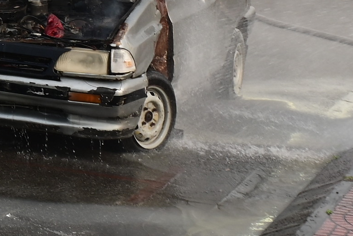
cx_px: -312
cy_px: -113
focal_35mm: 137
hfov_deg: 13.3
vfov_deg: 9.7
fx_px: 1344
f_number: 11
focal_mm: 24
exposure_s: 1/200
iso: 160
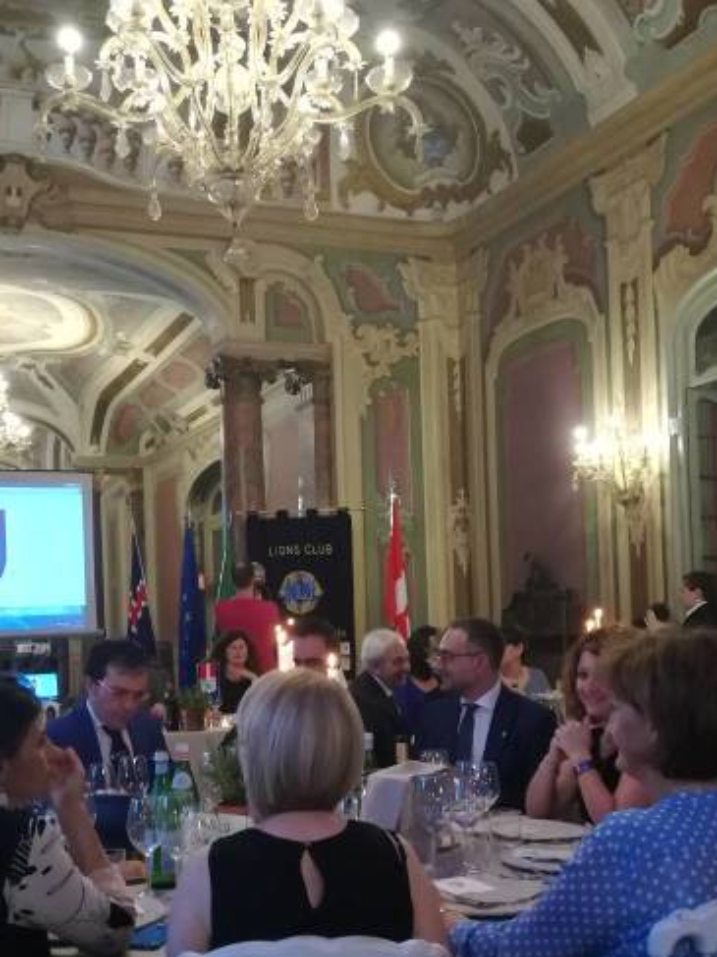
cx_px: 330
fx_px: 1133
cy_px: 593
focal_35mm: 41
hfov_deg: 35.1
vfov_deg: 45.4
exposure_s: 1/25
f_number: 2.2
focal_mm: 3.83
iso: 500
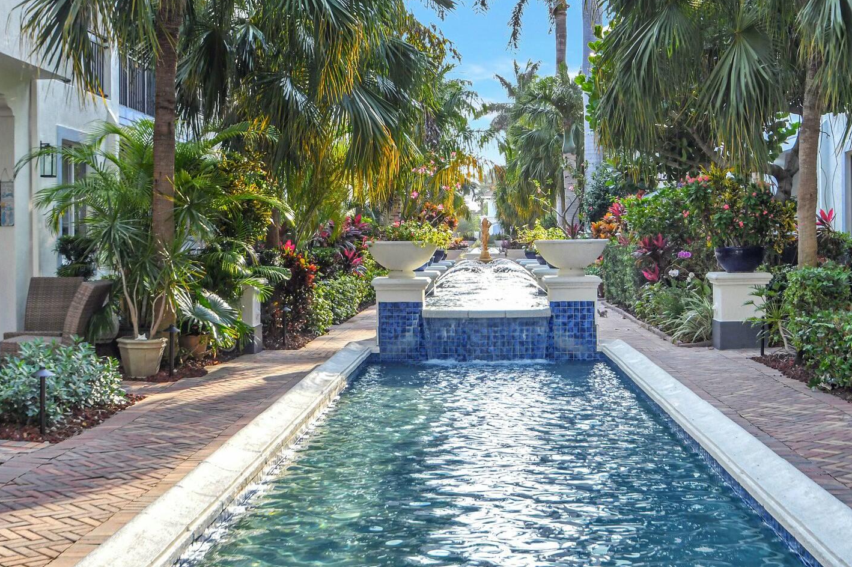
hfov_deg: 38.1
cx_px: 487
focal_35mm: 52
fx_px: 1230
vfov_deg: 25.9
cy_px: 237
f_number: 8
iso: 400
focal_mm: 24
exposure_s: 1/320
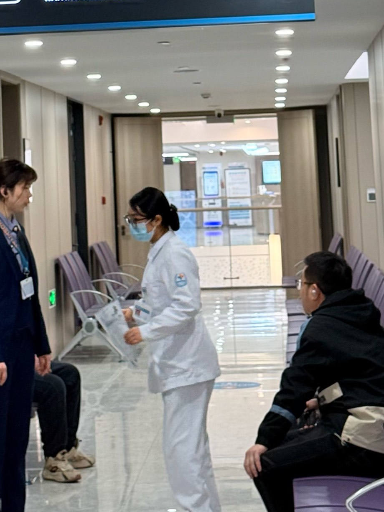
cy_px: 61
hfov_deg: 13.7
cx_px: 60
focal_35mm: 107
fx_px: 1582
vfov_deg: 18.1
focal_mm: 6.76
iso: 200
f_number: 1.78
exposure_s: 1/83
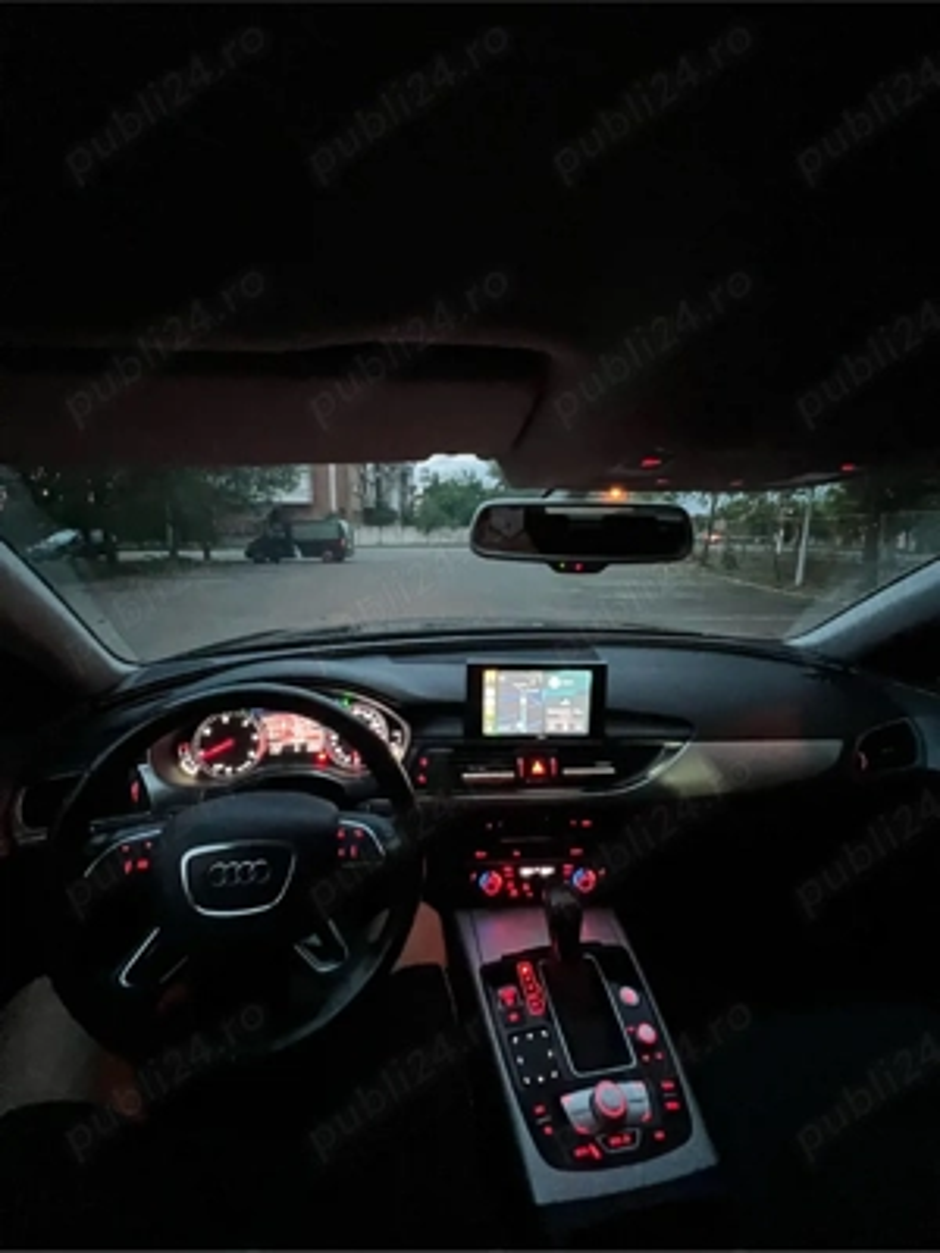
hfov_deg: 89.9
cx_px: 470
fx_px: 471
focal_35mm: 13
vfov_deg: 106.2
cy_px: 626
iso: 1600
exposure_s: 1/17
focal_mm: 1.57
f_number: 1.8
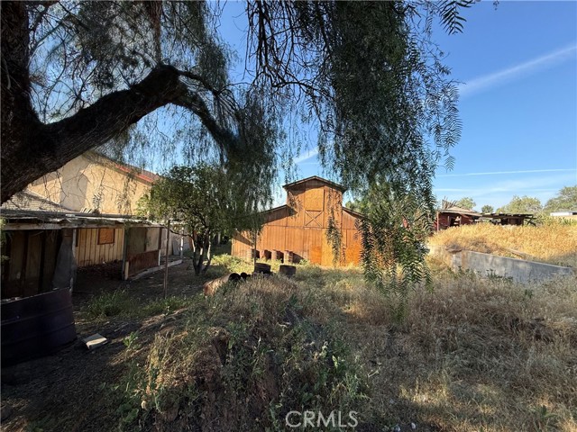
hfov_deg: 102.1
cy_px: 216
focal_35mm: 14
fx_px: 233
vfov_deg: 85.7
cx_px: 288
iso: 64
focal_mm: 2.22
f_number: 2.2
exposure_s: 1/664
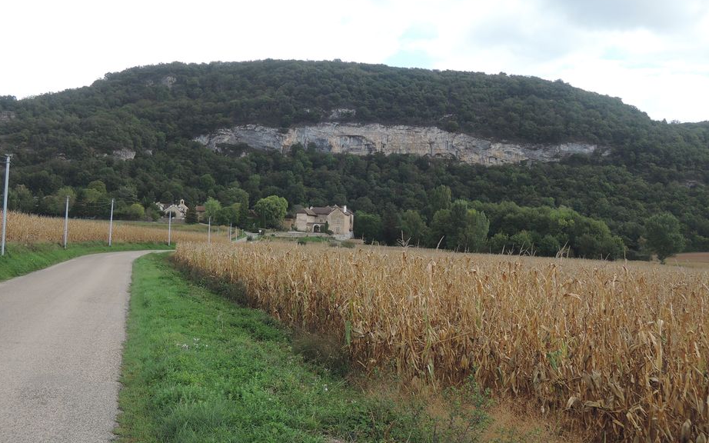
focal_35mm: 46
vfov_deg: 28.0
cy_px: 191
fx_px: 889
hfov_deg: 43.5
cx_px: 356
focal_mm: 8.6
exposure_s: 1/320
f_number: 3.5
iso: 80
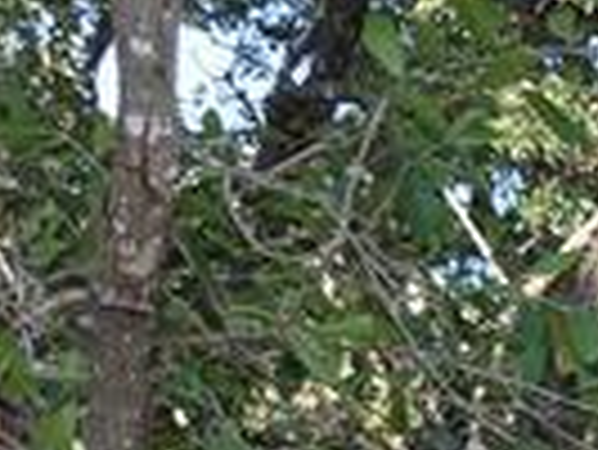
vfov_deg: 6.9
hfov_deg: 8.1
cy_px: 1264
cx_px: 1929
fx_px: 3441
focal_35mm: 199
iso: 200
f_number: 6.3
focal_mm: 18
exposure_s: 1/160
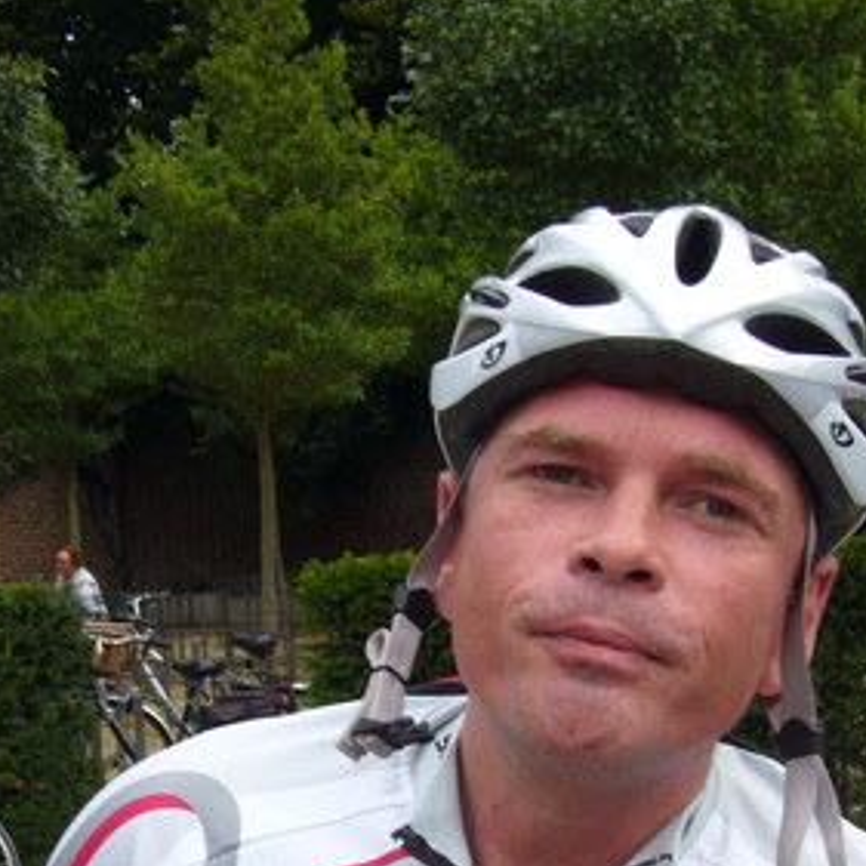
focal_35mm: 78
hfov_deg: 22.2
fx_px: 2208
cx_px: 468
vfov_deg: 22.1
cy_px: 578
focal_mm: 7.5
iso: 100
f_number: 6.3
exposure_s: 1/160
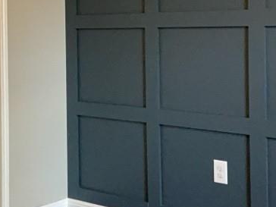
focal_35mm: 76
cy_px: 36
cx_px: 94
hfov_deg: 25.5
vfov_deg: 19.2
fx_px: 606
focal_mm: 3
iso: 160
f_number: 1.8
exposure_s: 1/100
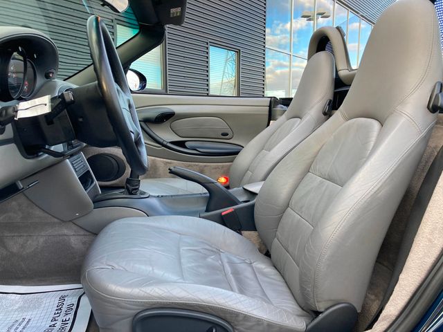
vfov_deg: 49.7
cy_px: 166
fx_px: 358
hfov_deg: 63.4
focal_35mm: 28
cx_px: 222
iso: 50
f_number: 1.8
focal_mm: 3.99
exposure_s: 1/121
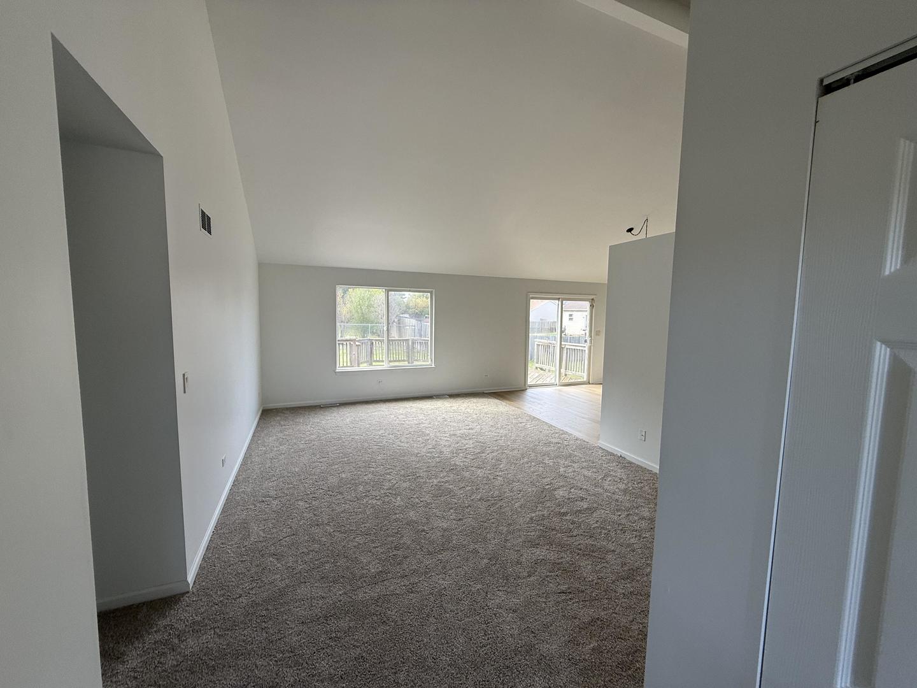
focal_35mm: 14
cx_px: 458
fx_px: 371
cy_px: 344
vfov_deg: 85.7
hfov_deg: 102.1
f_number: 2.2
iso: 50
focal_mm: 2.22
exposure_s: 1/141
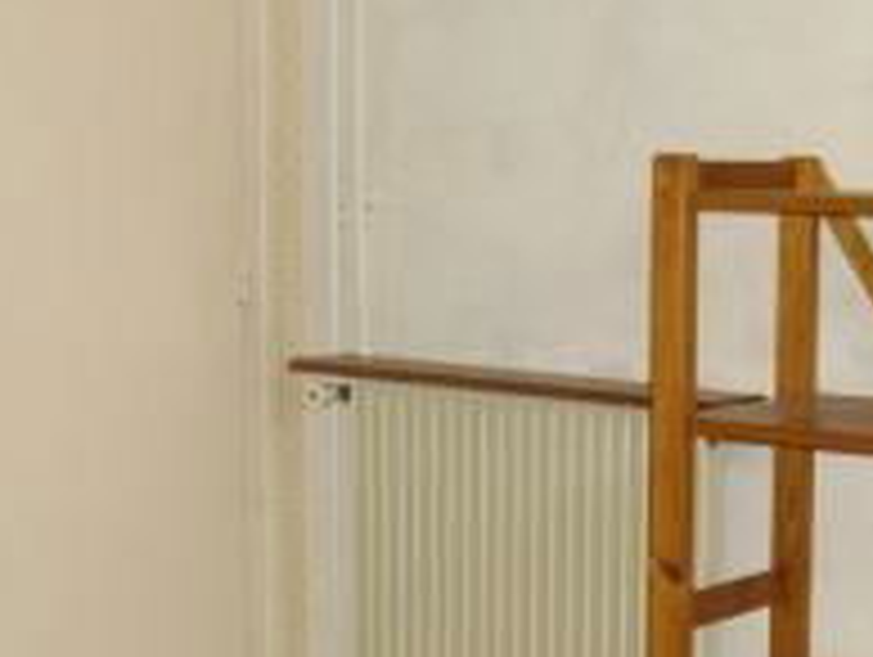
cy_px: 522
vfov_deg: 17.7
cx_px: 626
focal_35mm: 83
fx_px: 2096
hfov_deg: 23.4
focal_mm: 6
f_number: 2.7
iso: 160
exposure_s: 1/50
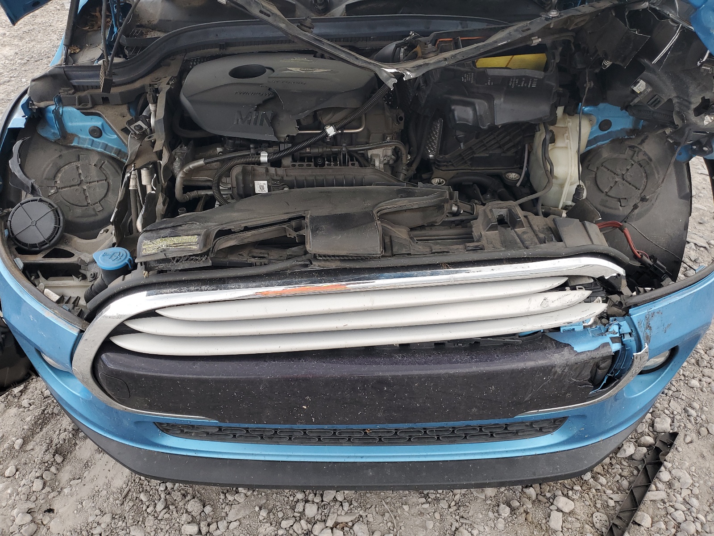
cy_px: 268
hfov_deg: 67.3
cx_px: 357
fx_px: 536
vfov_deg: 53.1
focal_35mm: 26
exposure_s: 1/400
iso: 50
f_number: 1.5
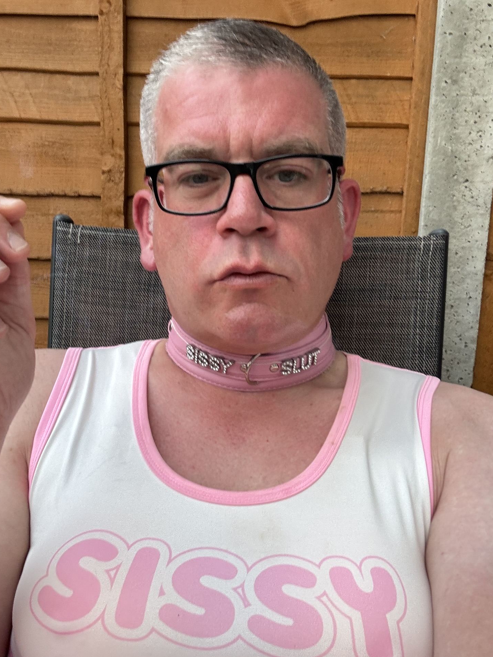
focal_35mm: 32
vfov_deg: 56.8
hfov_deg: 44.1
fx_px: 608
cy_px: 333
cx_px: 231
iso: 80
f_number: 1.9
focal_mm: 2.69
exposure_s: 1/89
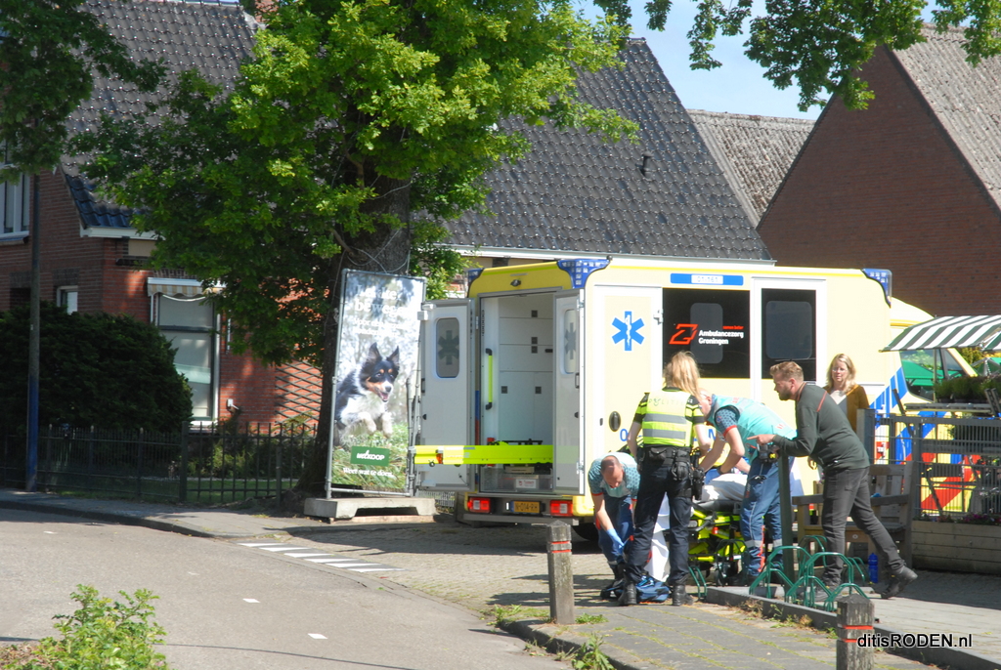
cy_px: 335
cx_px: 500
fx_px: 2924
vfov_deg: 13.1
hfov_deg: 19.4
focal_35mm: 105
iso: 400
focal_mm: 70
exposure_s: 1/250
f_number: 11
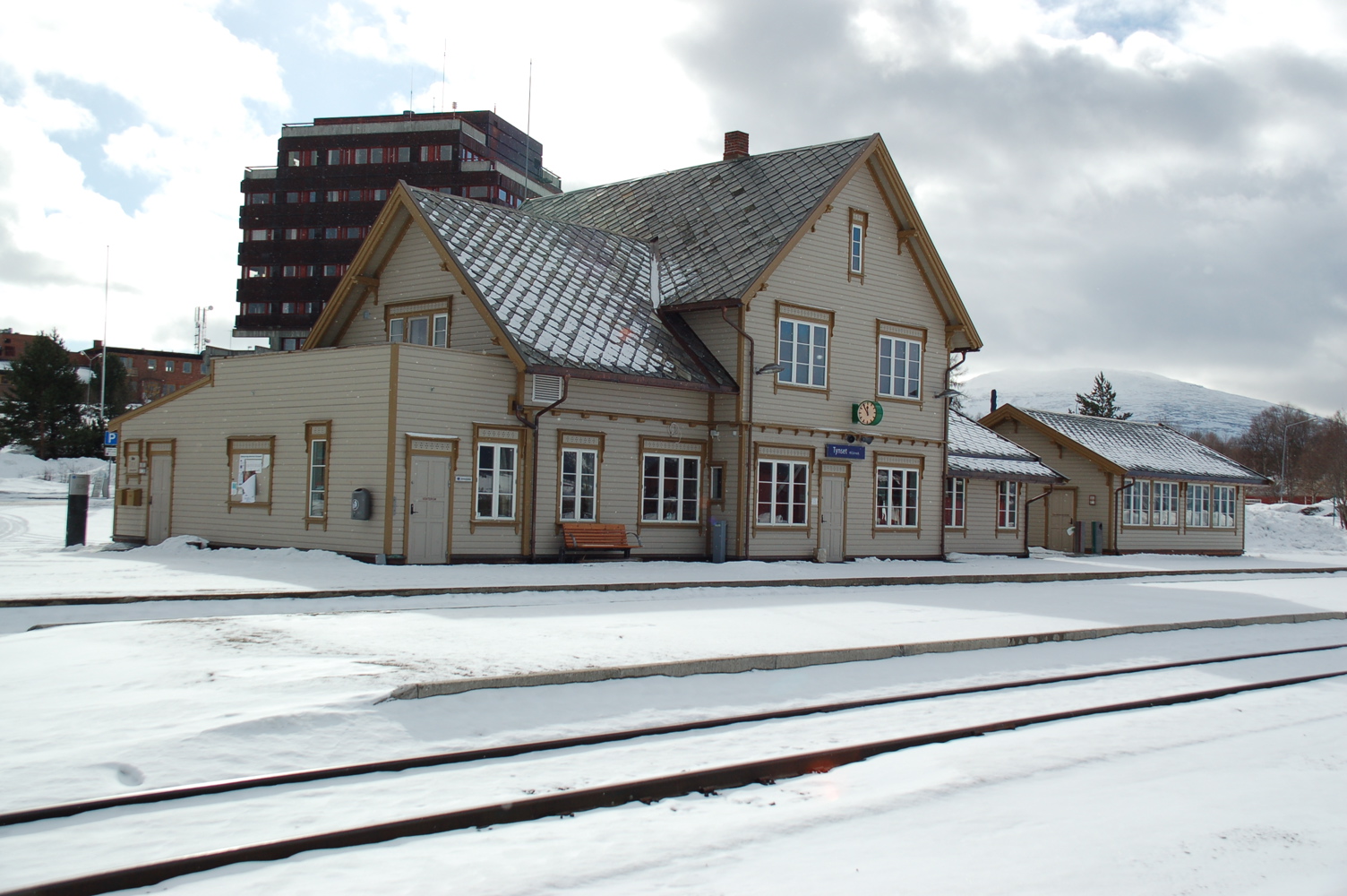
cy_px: 448
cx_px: 674
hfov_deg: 49.6
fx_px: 1458
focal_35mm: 39
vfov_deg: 34.1
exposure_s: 1/1250
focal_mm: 26
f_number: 5.6
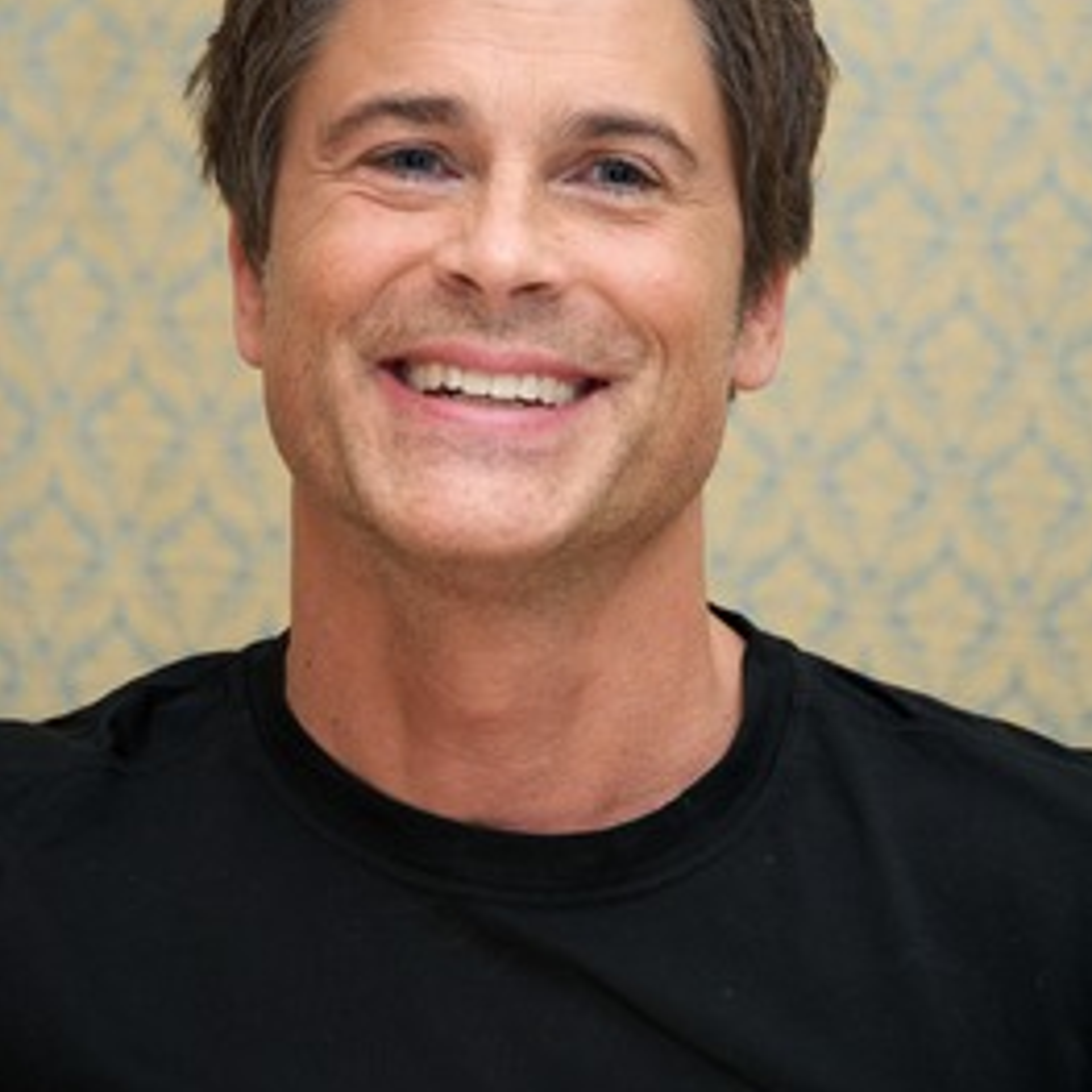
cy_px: 411
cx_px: 548
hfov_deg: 6.8
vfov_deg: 6.8
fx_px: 9208
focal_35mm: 258
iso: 640
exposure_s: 1/60
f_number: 5.6
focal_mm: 200
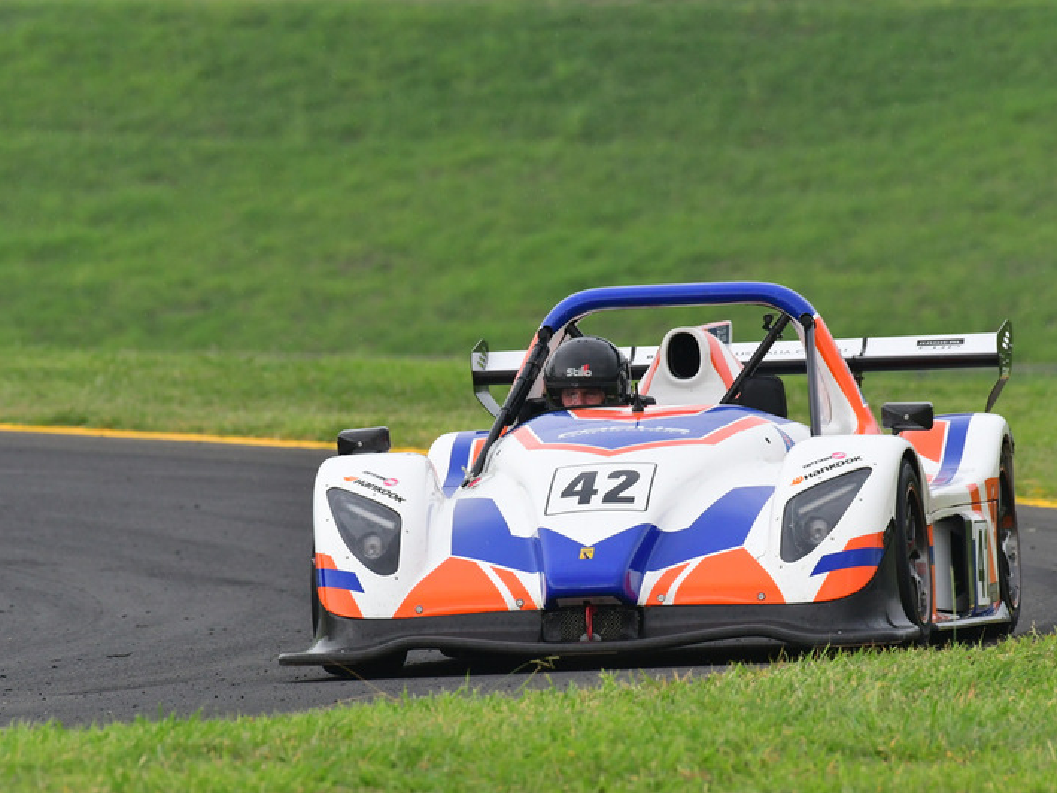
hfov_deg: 2.4
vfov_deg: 1.8
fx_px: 24860
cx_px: 520
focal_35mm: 814
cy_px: 396
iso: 1250
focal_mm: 500
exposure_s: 1/640
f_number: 10
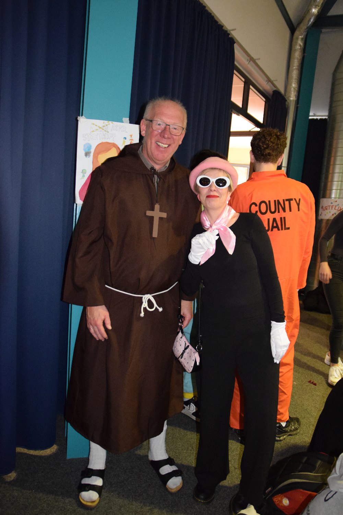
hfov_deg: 50.4
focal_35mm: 26
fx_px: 364
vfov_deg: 70.4
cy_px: 258
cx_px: 172
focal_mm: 17
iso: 3200
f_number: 2.8
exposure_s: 1/60
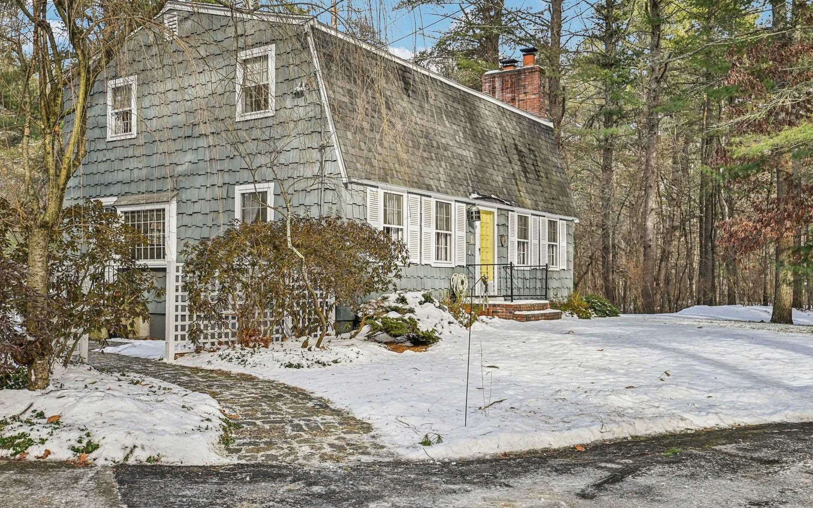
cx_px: 377
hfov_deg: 58.1
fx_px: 731
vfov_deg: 38.2
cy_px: 217
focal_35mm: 33
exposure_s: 1/250
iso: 400
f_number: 8
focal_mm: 30
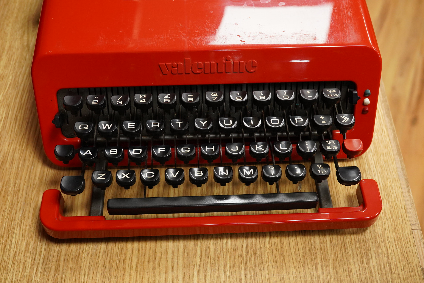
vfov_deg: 29.9
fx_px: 530
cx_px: 212
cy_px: 142
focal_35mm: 45
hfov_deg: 43.6
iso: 2500
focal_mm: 30
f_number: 9
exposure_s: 1/125
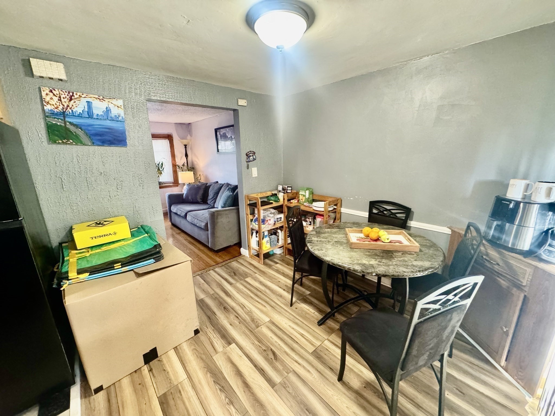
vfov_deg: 85.7
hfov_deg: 102.1
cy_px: 208
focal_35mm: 14
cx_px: 278
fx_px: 224
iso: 1000
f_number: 2.2
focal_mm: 2.22
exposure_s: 1/60
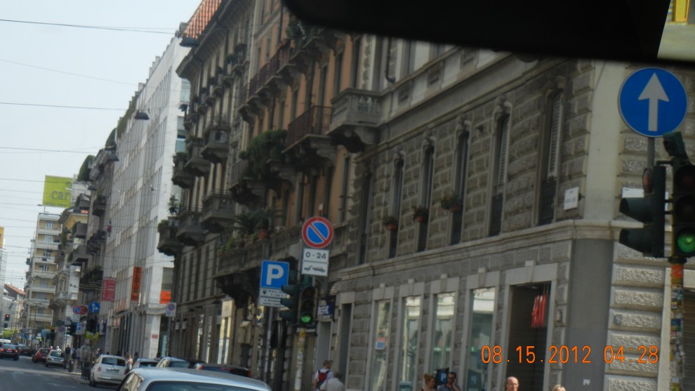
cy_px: 141
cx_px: 343
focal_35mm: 115
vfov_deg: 10.5
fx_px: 2119
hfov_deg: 18.6
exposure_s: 1/440
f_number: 4.5
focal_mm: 18.3
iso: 160
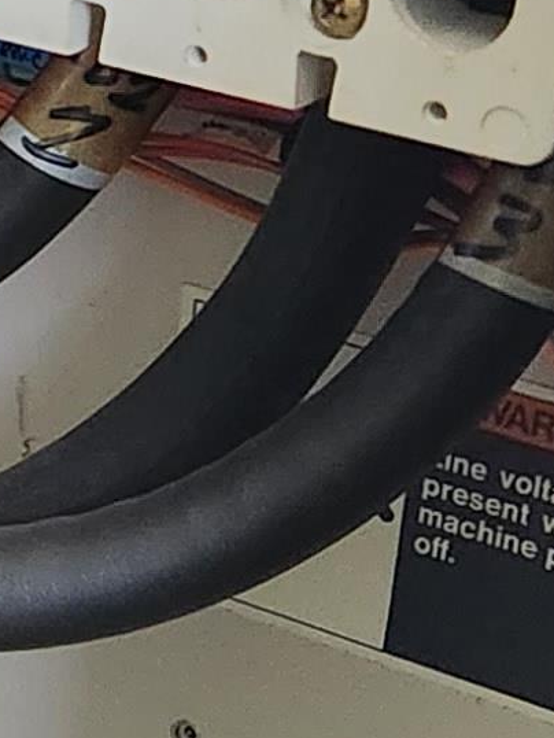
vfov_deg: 11.5
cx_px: -791
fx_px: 3646
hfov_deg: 8.0
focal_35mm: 171
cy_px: 89
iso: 800
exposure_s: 1/60
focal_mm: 5.4
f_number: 1.8
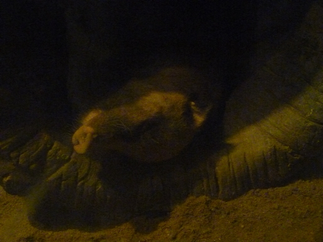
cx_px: 162
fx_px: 802
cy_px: 121
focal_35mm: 86
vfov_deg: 17.2
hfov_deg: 22.8
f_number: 4
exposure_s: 1/8
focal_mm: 15.5
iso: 1600
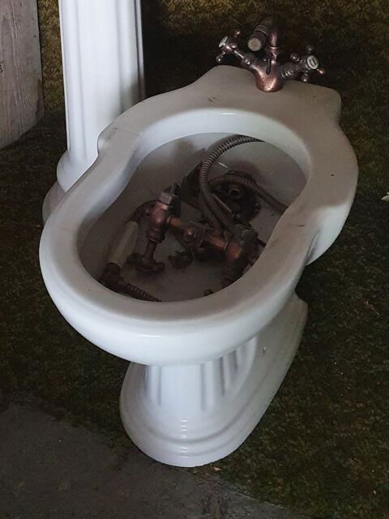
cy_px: 260
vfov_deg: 67.3
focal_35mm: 26
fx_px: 390
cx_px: 194
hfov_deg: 53.1
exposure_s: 1/40
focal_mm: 4.32
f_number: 1.5
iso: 640
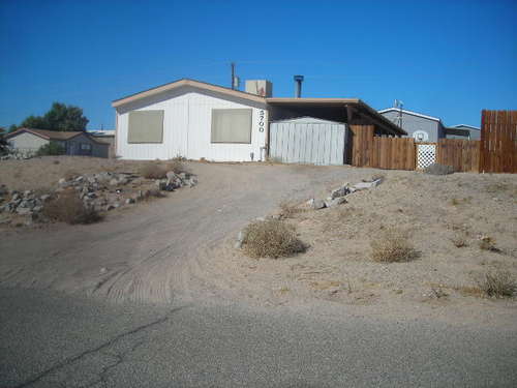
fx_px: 568
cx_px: 258
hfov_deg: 49.0
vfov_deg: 37.7
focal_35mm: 38
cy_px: 194
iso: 50
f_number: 6.4
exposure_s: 1/316
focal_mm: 6.3
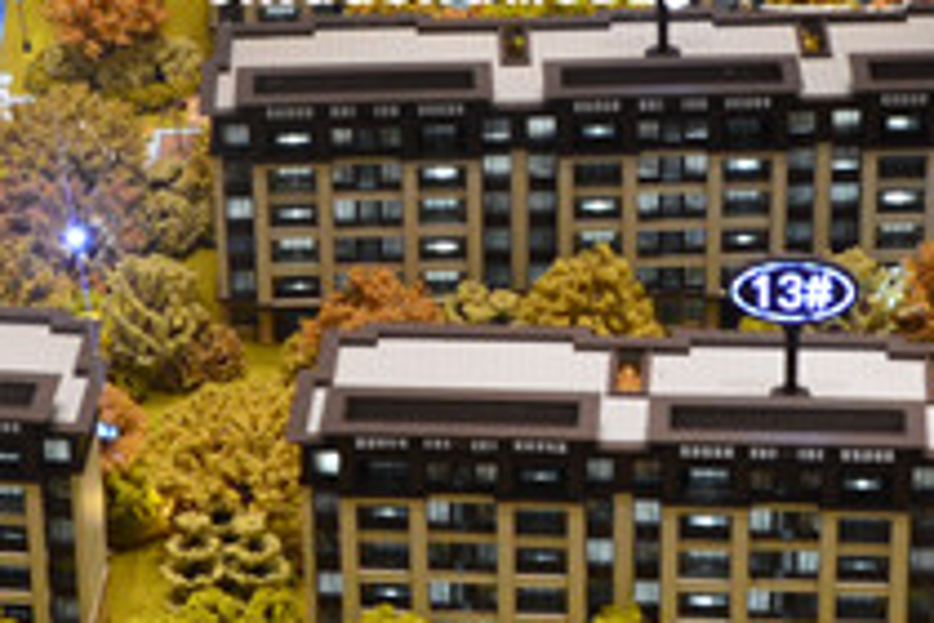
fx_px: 3995
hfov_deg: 13.3
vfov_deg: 8.8
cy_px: -91
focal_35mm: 154
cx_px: 463
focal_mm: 18
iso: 400
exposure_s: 1/25
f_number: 7.1
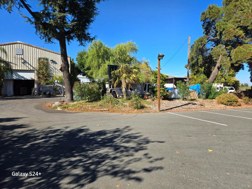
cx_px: 126
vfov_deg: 58.9
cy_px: 94
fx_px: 167
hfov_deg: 73.9
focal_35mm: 23
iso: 25
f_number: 1.8
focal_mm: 5.4
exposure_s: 1/1170
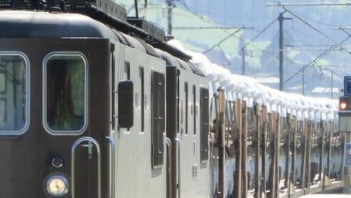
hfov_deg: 5.1
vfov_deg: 2.9
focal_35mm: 425
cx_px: -50
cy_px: 119
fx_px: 3957
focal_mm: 25.9
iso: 160
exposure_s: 1/320
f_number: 5.4
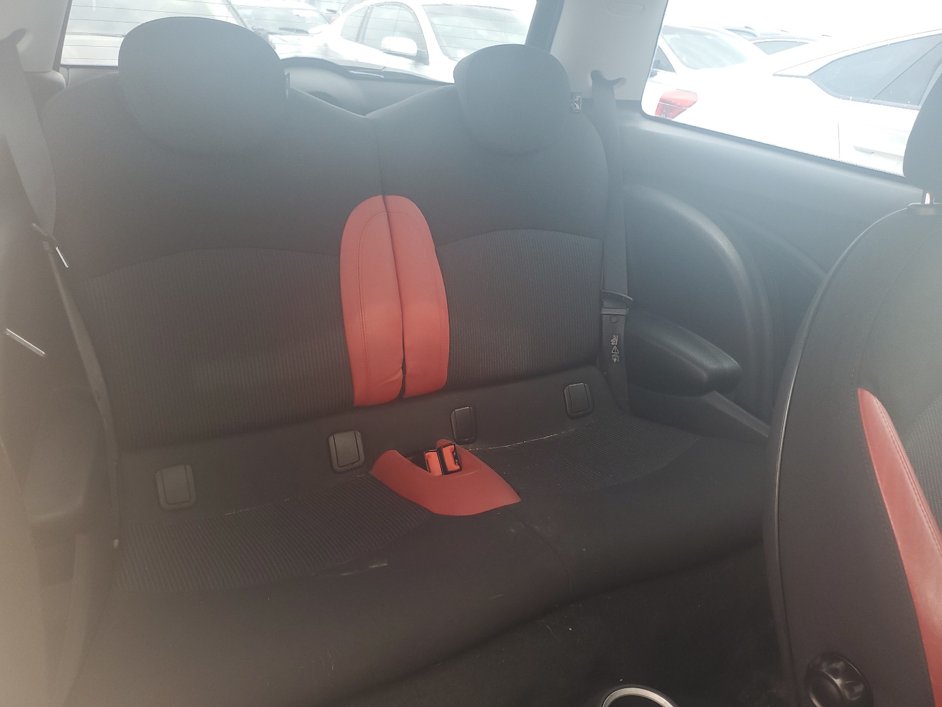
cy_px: 354
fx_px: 708
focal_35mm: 26
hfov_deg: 67.3
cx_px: 471
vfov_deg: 53.1
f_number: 1.5
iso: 65
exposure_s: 1/120
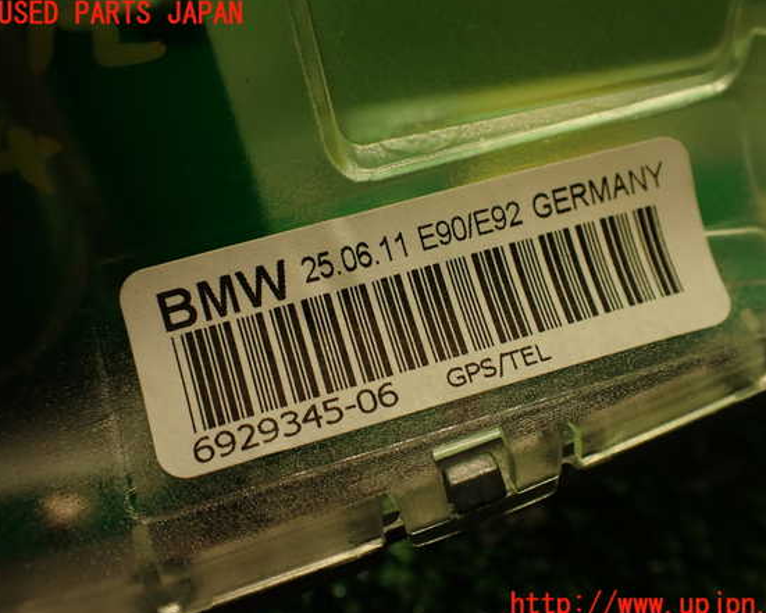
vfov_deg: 43.4
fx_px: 771
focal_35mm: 34
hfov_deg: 52.8
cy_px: 310
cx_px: 407
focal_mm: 5.79
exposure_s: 1/60
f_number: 2.4
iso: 200
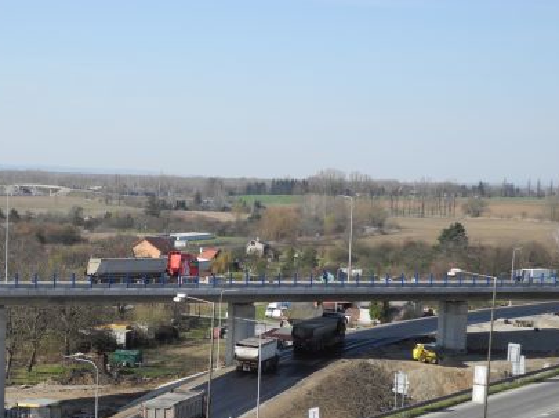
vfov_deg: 16.8
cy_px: 328
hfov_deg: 22.3
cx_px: 137
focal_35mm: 87
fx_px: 1404
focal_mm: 11.8
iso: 100
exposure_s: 1/828
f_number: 3.5
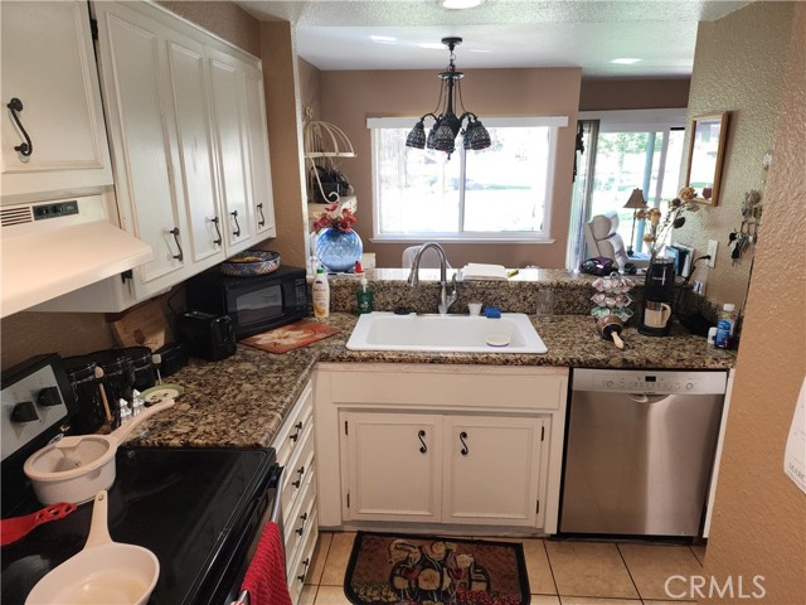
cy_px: 302
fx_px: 536
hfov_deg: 73.9
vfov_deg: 58.9
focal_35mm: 23
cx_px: 403
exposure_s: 1/60
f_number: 1.8
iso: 100
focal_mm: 6.4
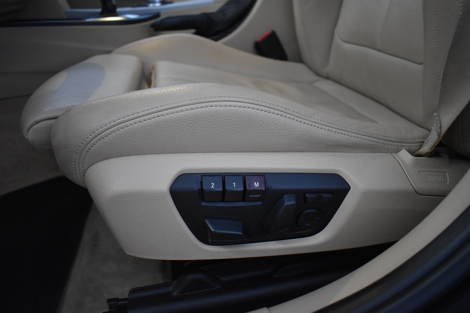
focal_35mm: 27
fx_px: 352
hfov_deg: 67.4
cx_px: 235
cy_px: 156
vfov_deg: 47.9
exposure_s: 1/60
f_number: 3.5
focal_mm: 18
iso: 2200
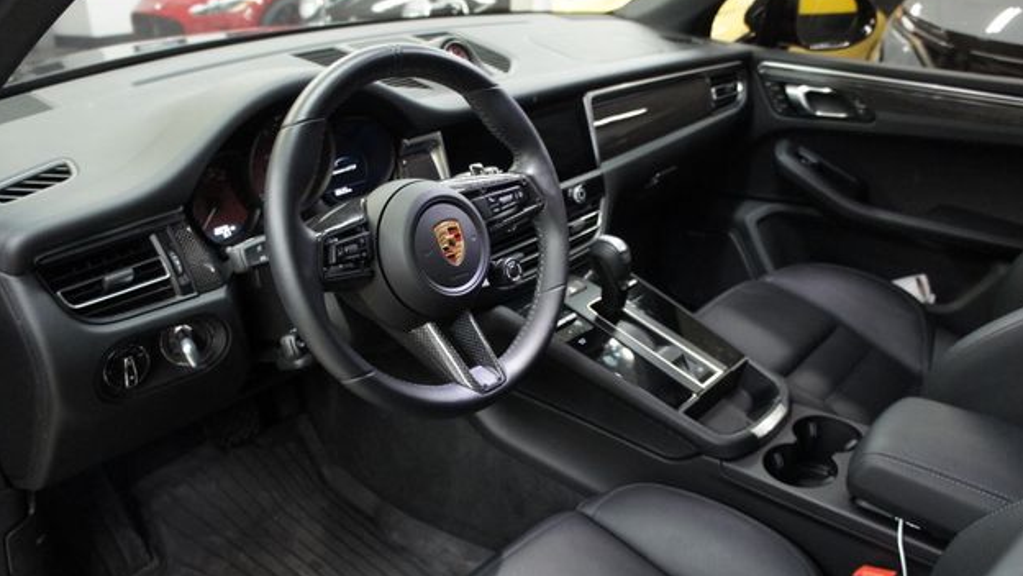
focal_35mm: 29
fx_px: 787
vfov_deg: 40.1
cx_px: 508
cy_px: 328
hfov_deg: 66.1
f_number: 3.5
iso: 1600
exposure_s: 1/20
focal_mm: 18
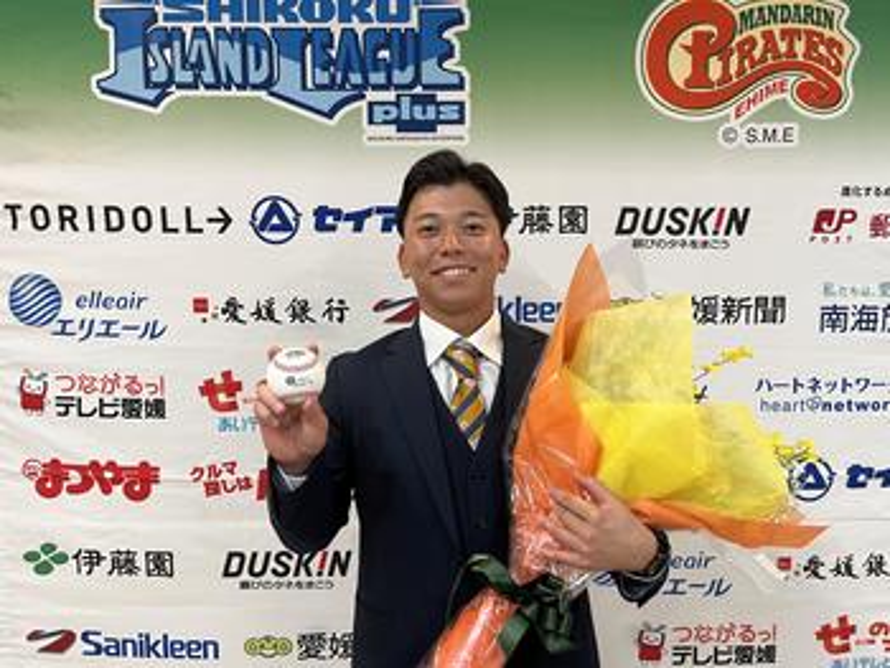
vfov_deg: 53.1
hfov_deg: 67.3
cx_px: 445
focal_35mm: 26
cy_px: 334
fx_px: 669
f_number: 1.6
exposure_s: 1/60
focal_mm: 5.1
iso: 160
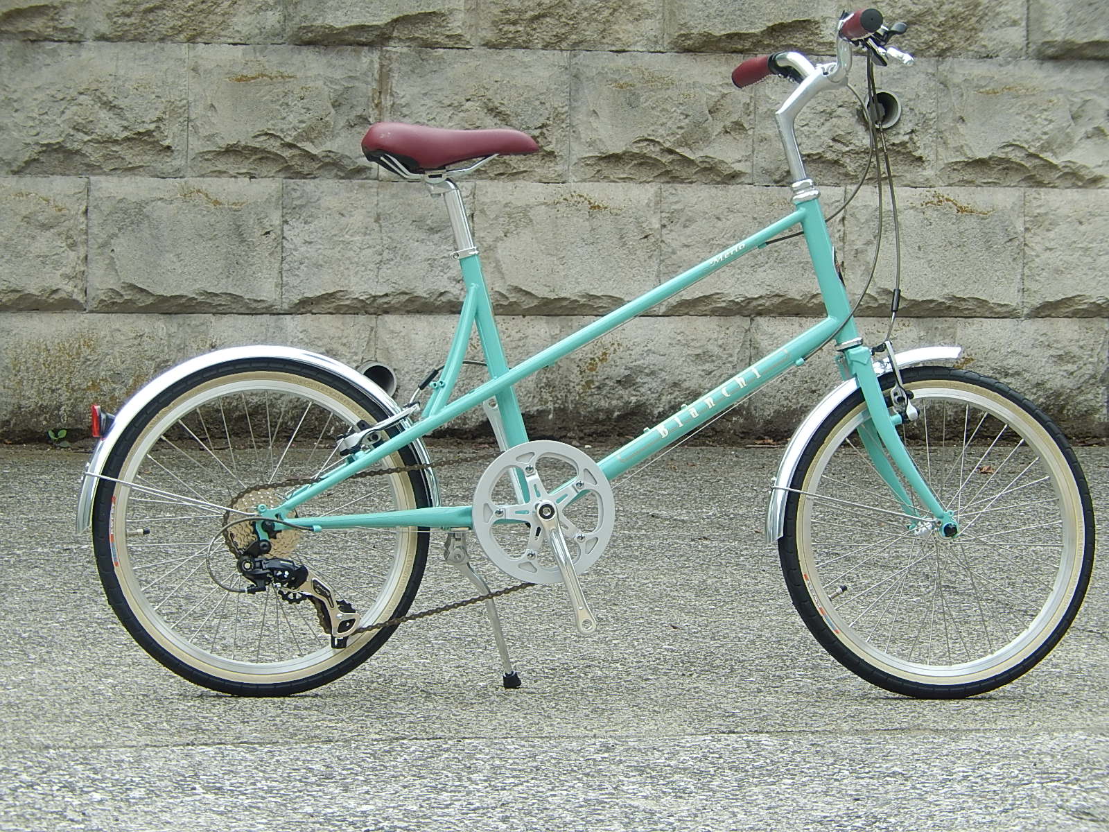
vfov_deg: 6.9
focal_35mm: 215
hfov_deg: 9.2
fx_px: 6888
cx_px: 554
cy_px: 416
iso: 125
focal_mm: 38.6
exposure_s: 1/60
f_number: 5.8
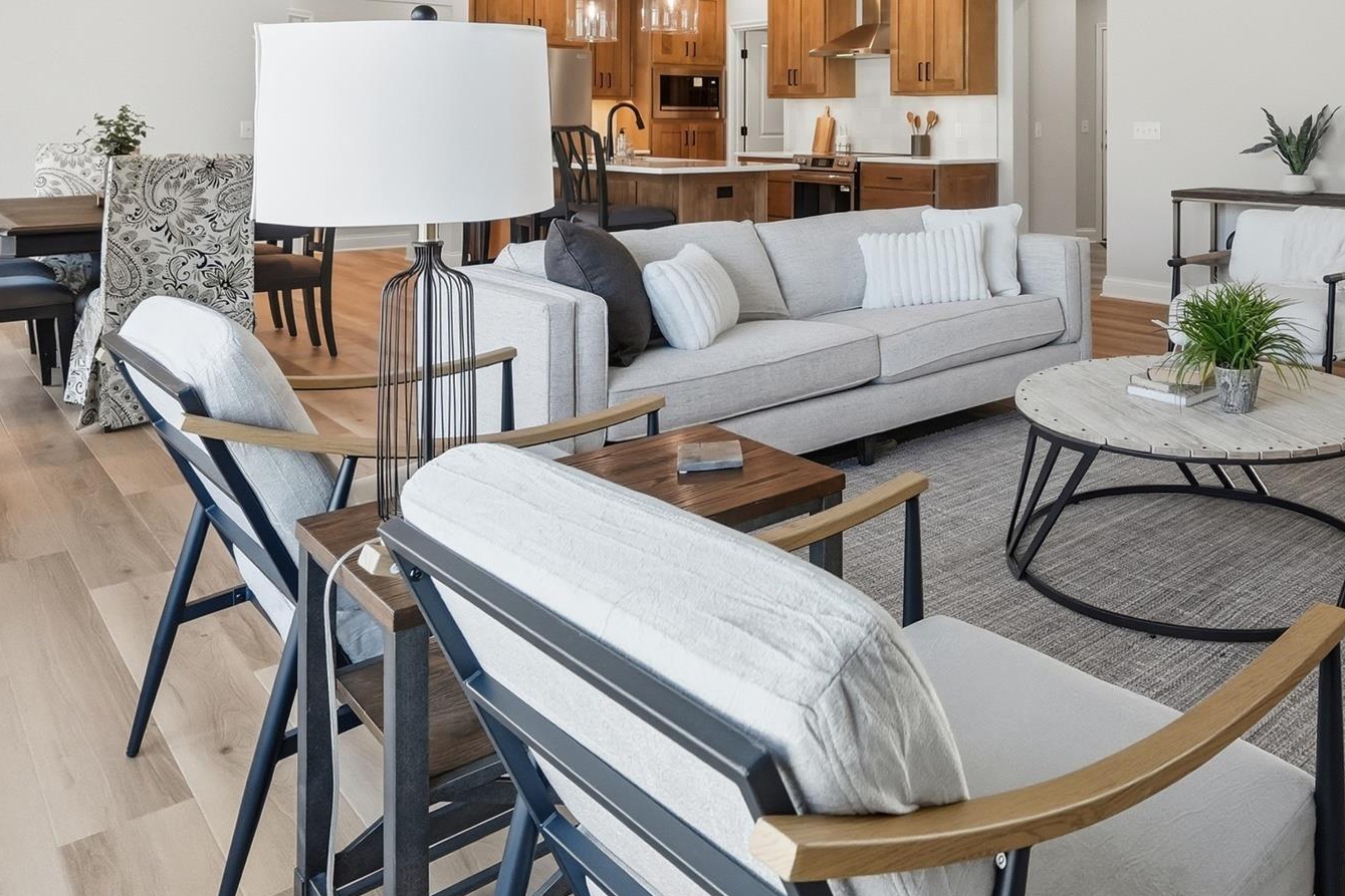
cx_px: 970
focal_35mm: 28
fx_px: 1046
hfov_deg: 62.6
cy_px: 129
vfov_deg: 43.3
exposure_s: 1/4000
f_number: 4
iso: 800
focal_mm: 10
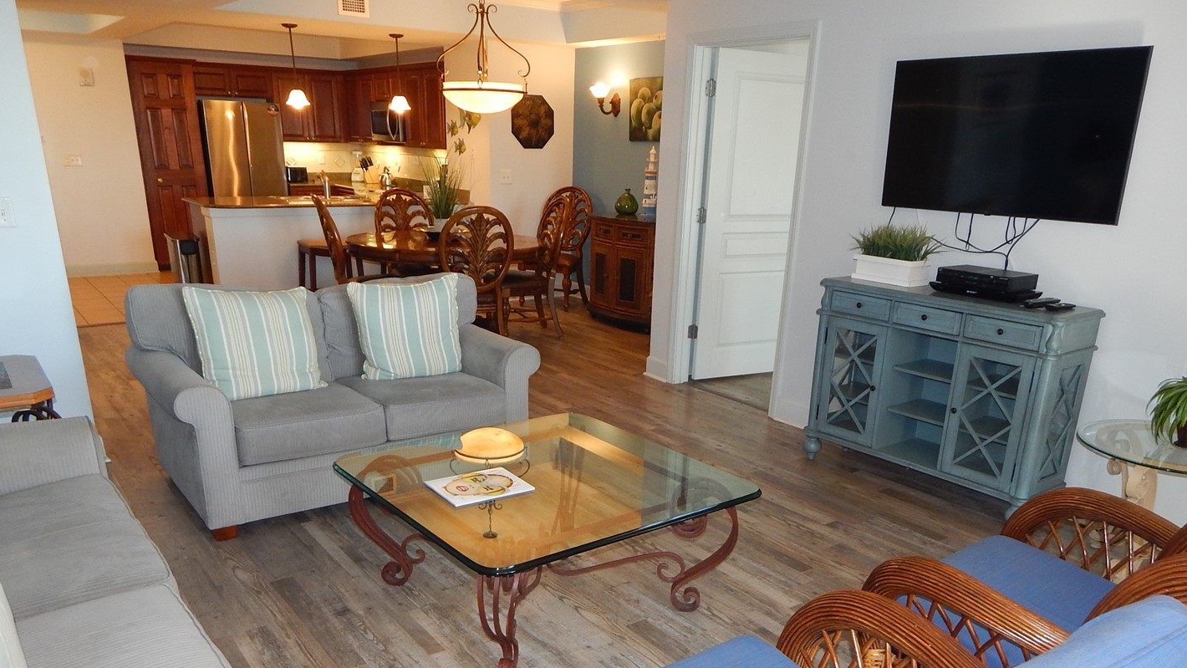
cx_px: 598
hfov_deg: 69.9
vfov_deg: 41.9
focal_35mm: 27
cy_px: 484
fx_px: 850
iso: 200
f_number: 3
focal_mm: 4
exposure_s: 1/30
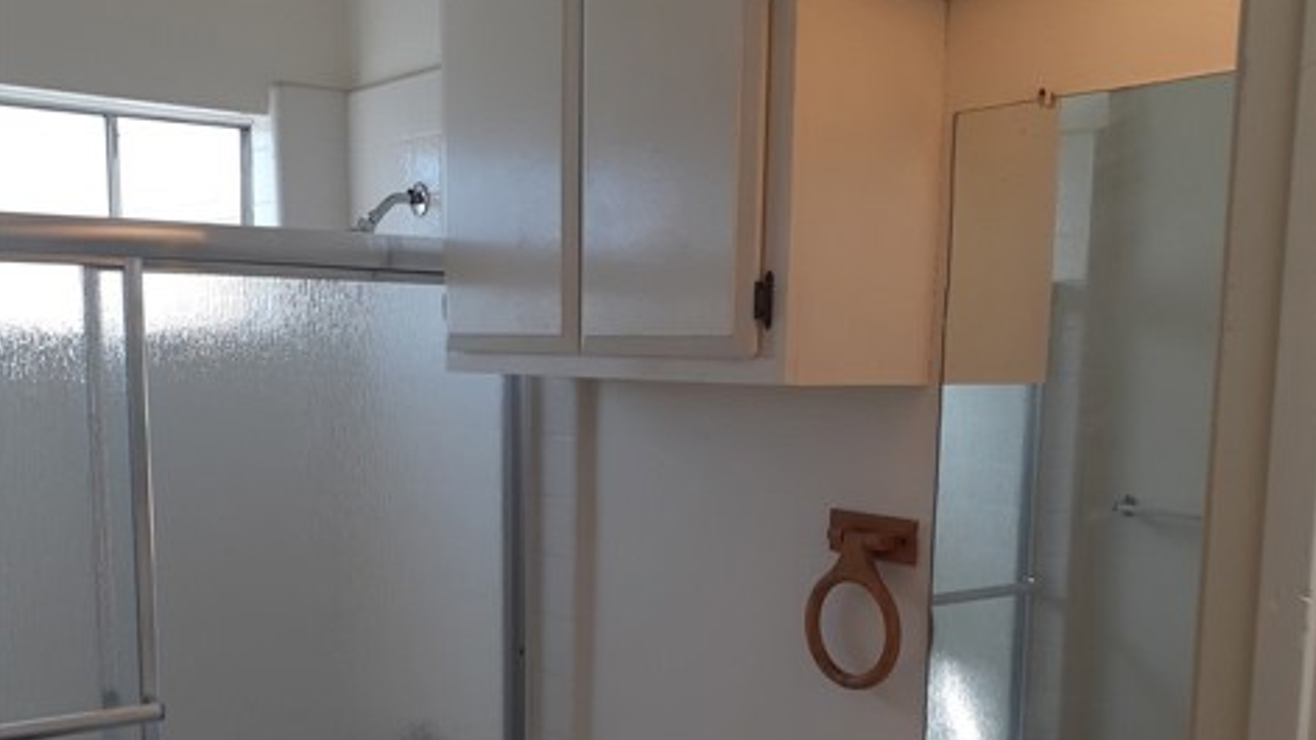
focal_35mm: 40
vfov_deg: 29.1
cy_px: 584
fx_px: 1396
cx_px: 665
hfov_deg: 50.5
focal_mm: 3.6
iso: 50
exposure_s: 1/120
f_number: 1.9
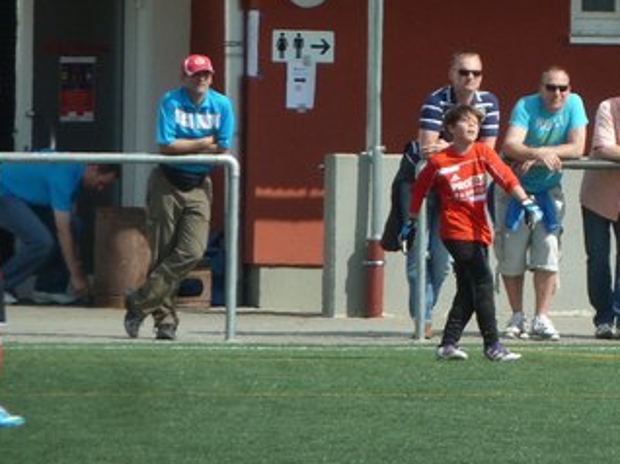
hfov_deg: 3.0
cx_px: 645
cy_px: 192
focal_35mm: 661
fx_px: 11830
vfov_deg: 2.2
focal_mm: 49.2
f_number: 4.9
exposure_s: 1/640
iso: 160
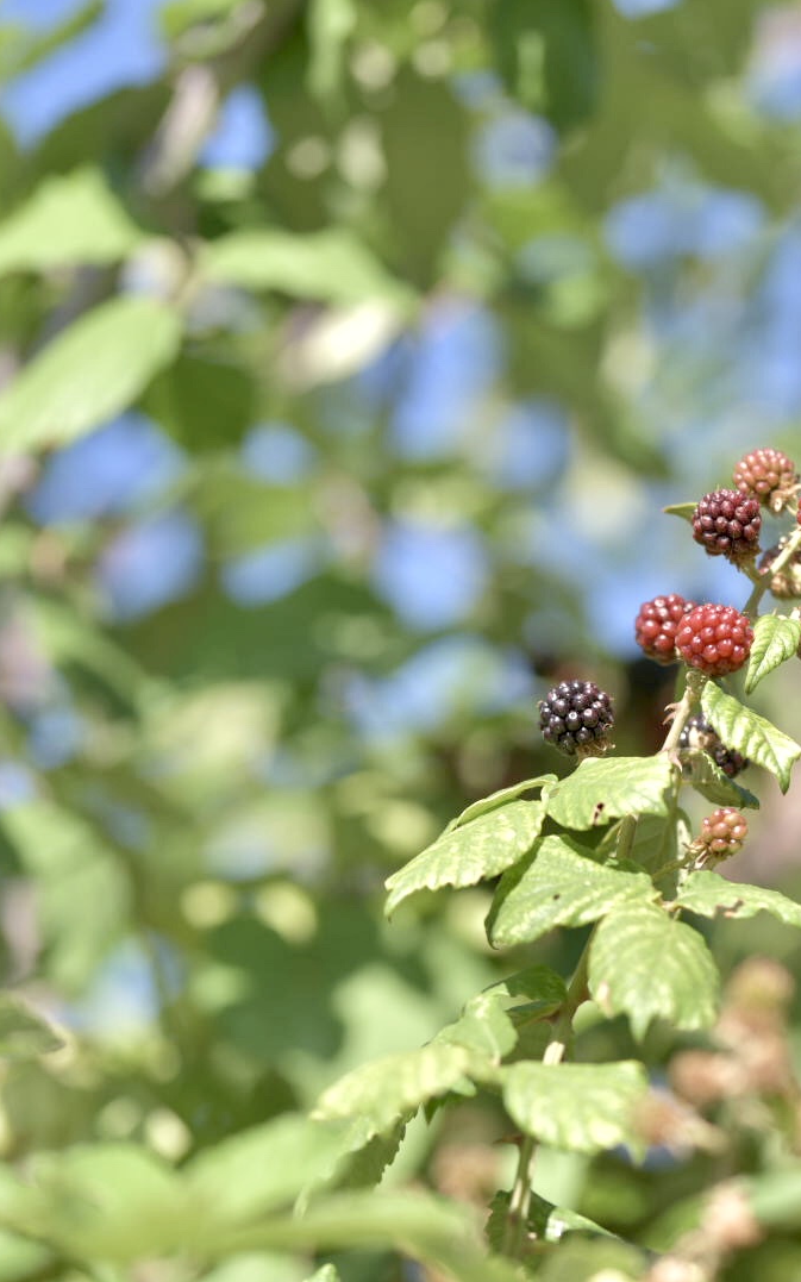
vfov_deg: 13.0
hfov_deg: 8.1
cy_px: 640
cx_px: 781
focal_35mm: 161
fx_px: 5624
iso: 100
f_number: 4.5
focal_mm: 105
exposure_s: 1/640
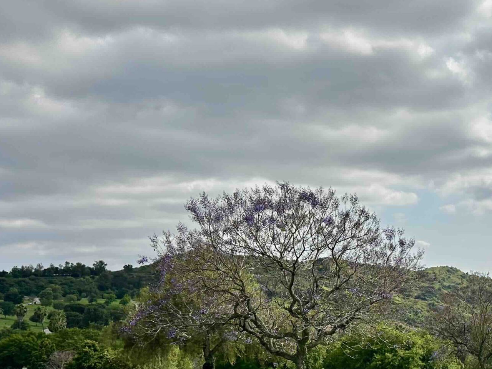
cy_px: 308
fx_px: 682
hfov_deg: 36.2
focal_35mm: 48
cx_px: 479
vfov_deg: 29.4
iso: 80
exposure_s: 1/10753
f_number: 1.78
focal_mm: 6.86
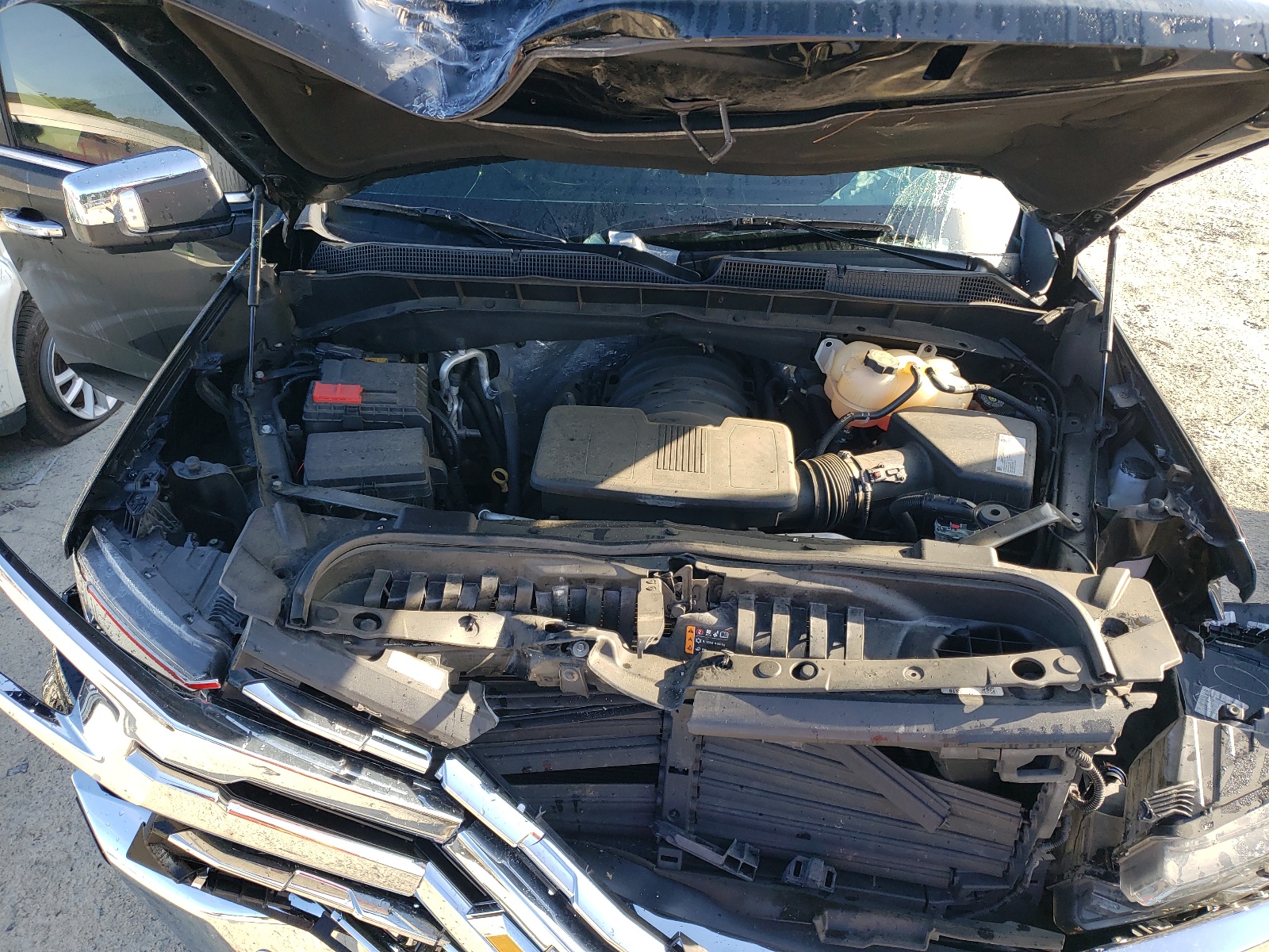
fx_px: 953
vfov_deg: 53.1
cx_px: 634
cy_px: 476
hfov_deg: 67.3
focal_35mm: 26
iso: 50
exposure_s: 1/385
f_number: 1.5
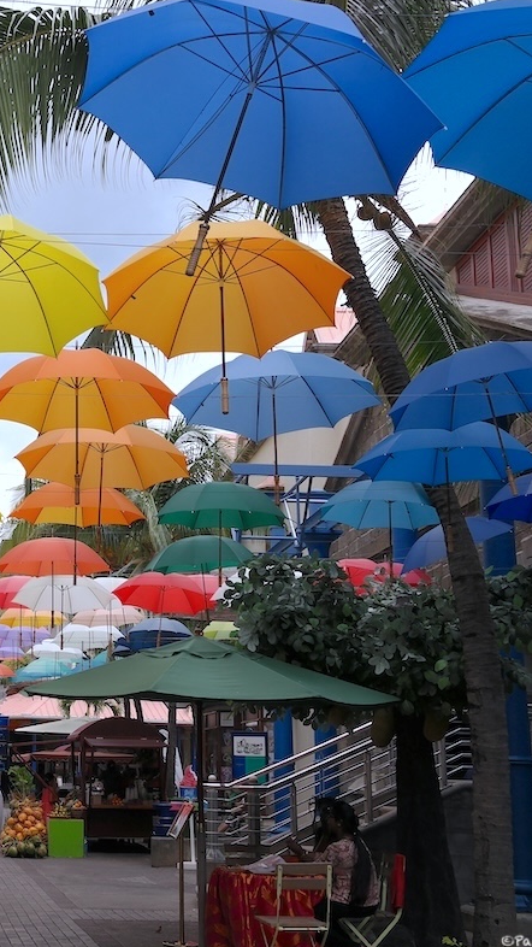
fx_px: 1204
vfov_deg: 42.9
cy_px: 470
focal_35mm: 48
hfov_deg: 23.4
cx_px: -51
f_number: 5
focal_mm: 20
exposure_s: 1/200
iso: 100
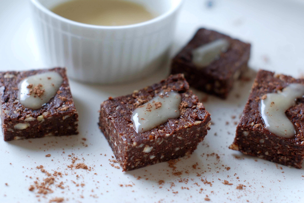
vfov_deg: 18.2
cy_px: 102
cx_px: 152
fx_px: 634
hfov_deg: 27.0
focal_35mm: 75
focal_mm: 50
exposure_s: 1/200
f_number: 3.2
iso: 250
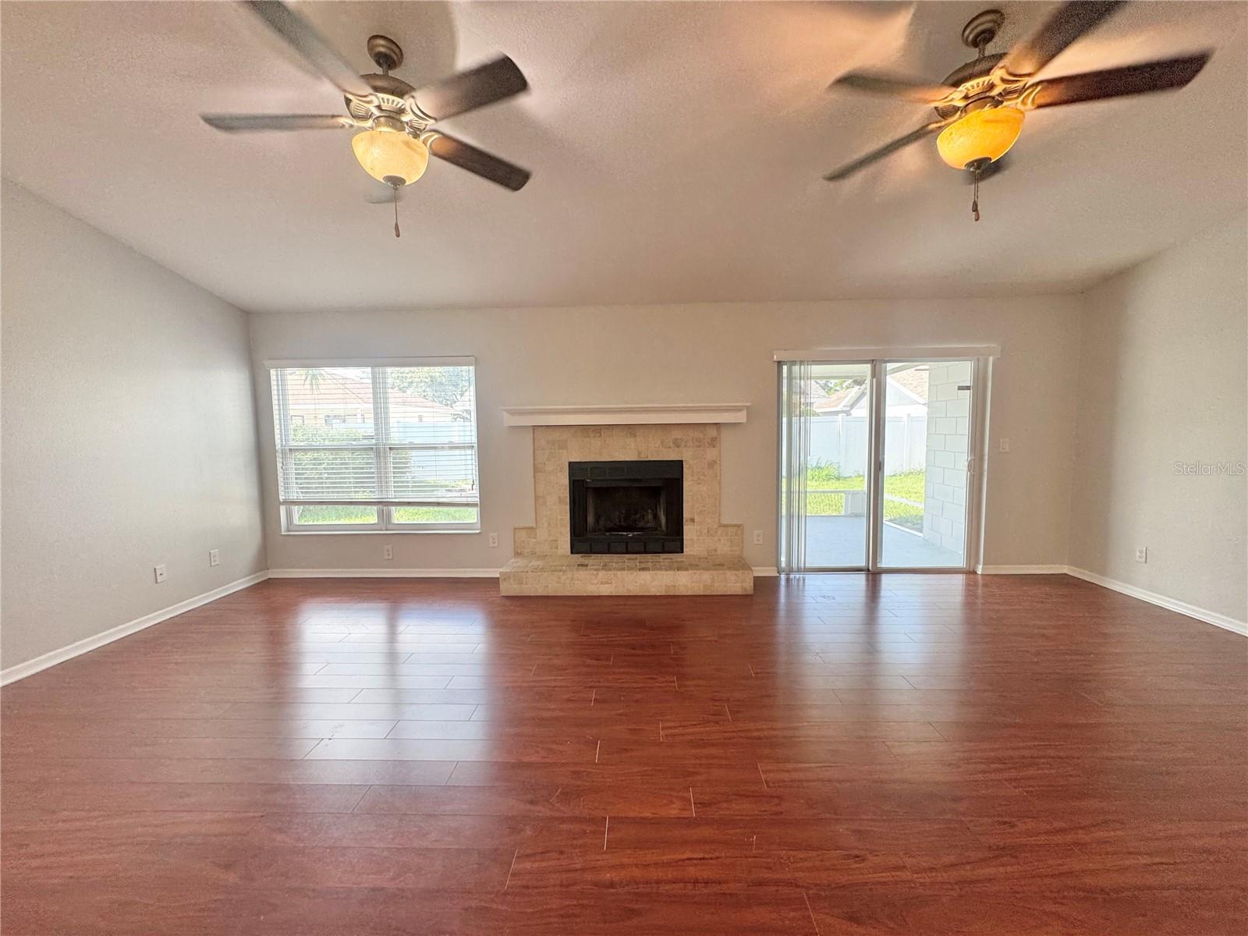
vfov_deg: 85.7
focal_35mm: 14
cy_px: 468
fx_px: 505
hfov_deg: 102.1
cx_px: 624
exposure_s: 1/120
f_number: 2.2
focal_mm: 2.22
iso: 125
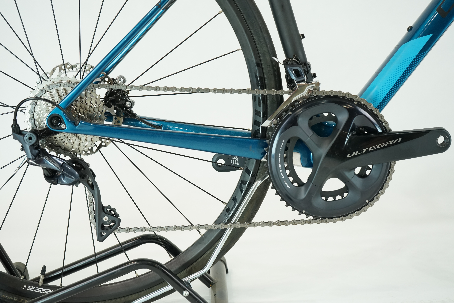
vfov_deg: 28.6
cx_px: 227
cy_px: 152
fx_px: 593
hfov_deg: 41.9
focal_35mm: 47
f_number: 5.6
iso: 1600
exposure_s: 1/200
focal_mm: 47
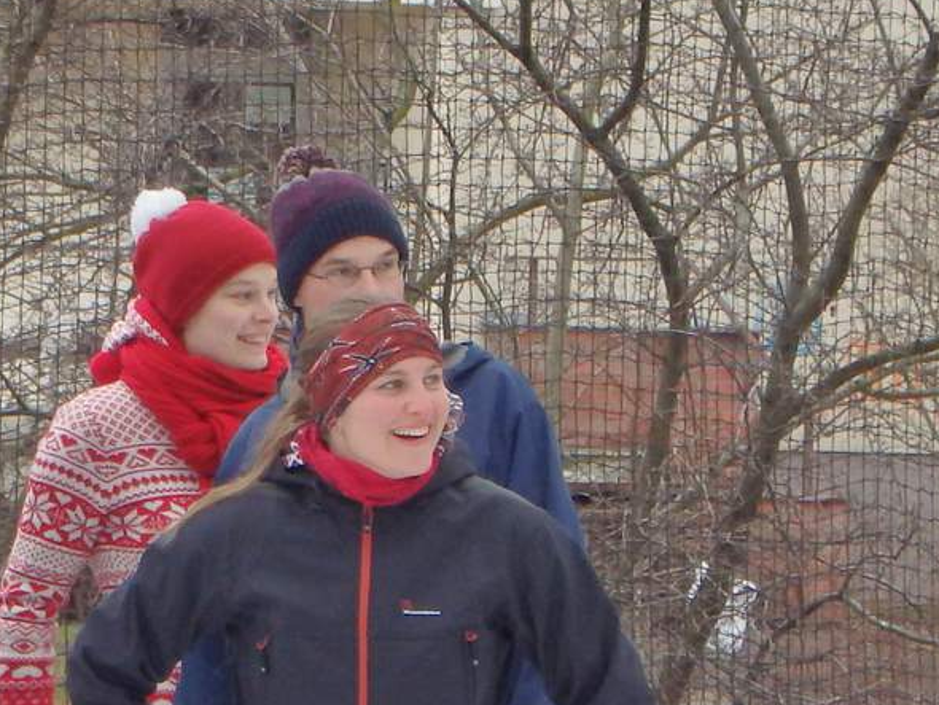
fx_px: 9471
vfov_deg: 4.3
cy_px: 742
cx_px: -80
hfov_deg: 5.7
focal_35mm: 349
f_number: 5
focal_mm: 18.5
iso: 200
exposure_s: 1/125
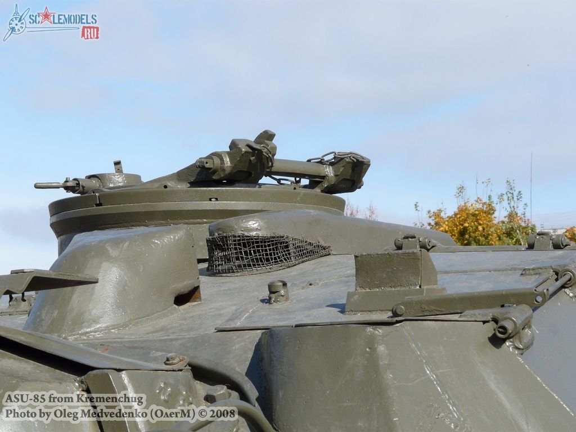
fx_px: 2097
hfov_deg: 15.6
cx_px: 288
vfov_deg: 11.8
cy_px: 216
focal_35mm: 126
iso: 100
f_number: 5.6
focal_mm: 20.6
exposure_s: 1/500
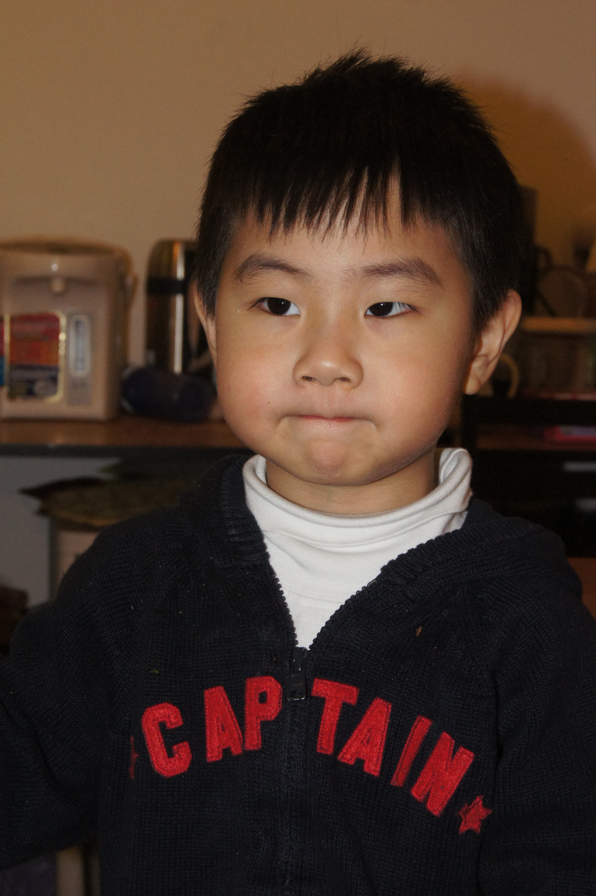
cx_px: 298
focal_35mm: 52
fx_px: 1305
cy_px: 448
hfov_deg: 25.7
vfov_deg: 37.9
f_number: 8
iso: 800
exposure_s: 1/60
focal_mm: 35
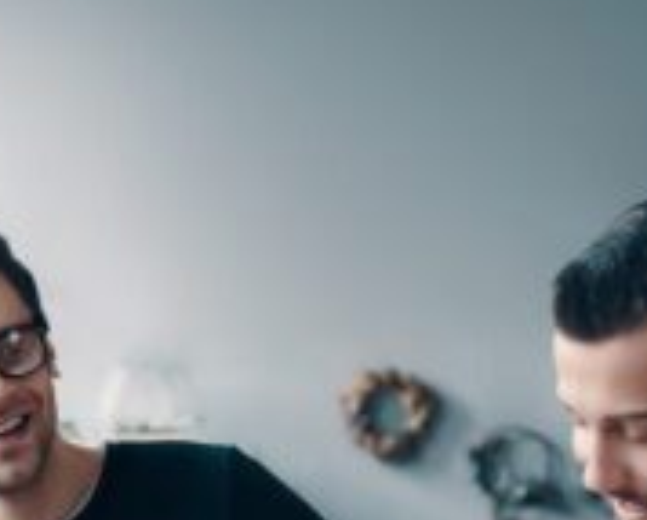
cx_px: 62
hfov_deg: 10.5
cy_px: 735
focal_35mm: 182
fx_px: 3491
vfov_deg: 8.4
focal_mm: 45
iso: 640
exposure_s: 1/100
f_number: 3.2
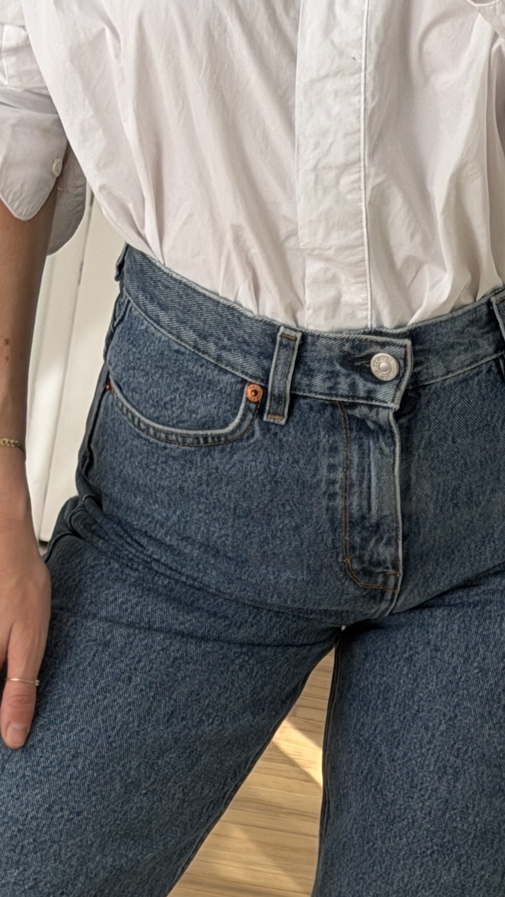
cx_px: 366
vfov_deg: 14.9
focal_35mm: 141
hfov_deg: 8.6
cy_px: 964
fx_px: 3356
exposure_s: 1/641
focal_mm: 6.76
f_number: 1.78
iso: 64
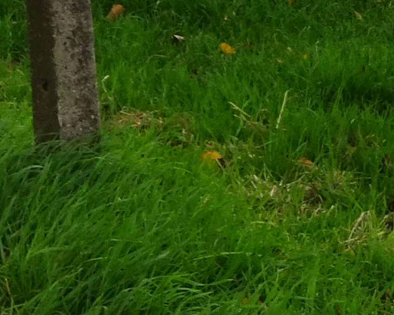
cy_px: -589
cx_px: -775
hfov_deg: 6.0
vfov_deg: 4.9
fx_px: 3522
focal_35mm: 302
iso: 80
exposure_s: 1/80
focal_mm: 8.18
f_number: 4.5
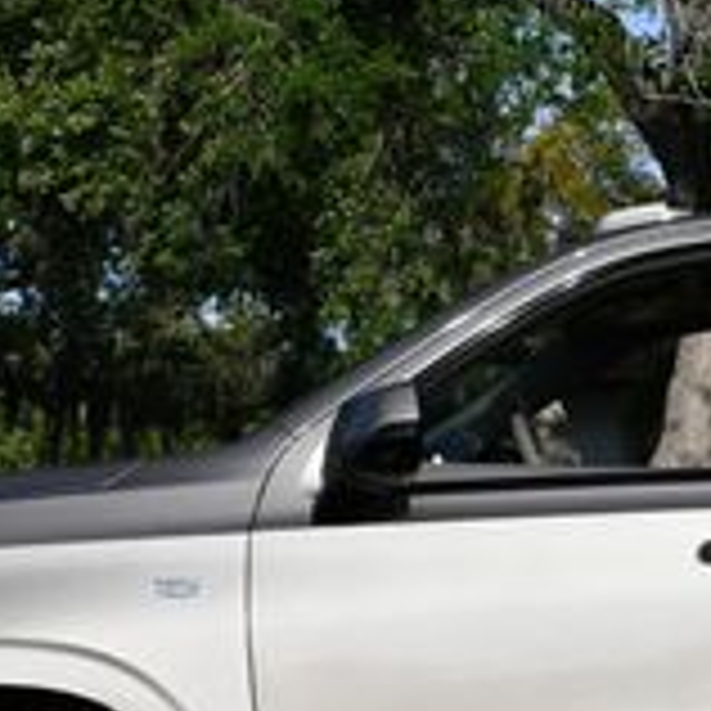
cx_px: 824
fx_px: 3834
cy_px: 387
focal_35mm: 165
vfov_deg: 10.6
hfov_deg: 10.4
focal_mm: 24
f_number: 9
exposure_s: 1/320
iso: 100
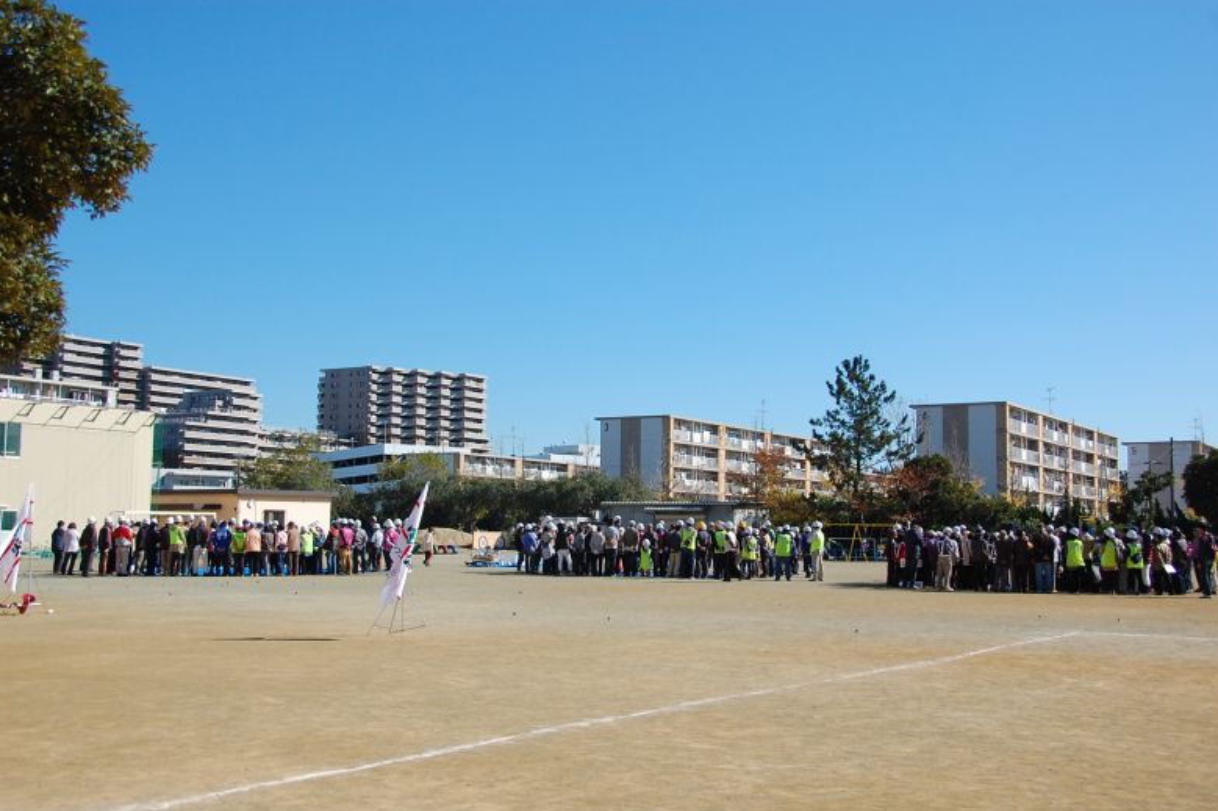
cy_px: 408
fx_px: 1353
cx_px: 624
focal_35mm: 40
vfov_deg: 33.4
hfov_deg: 48.5
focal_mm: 26
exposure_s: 1/2500
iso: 400
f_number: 5
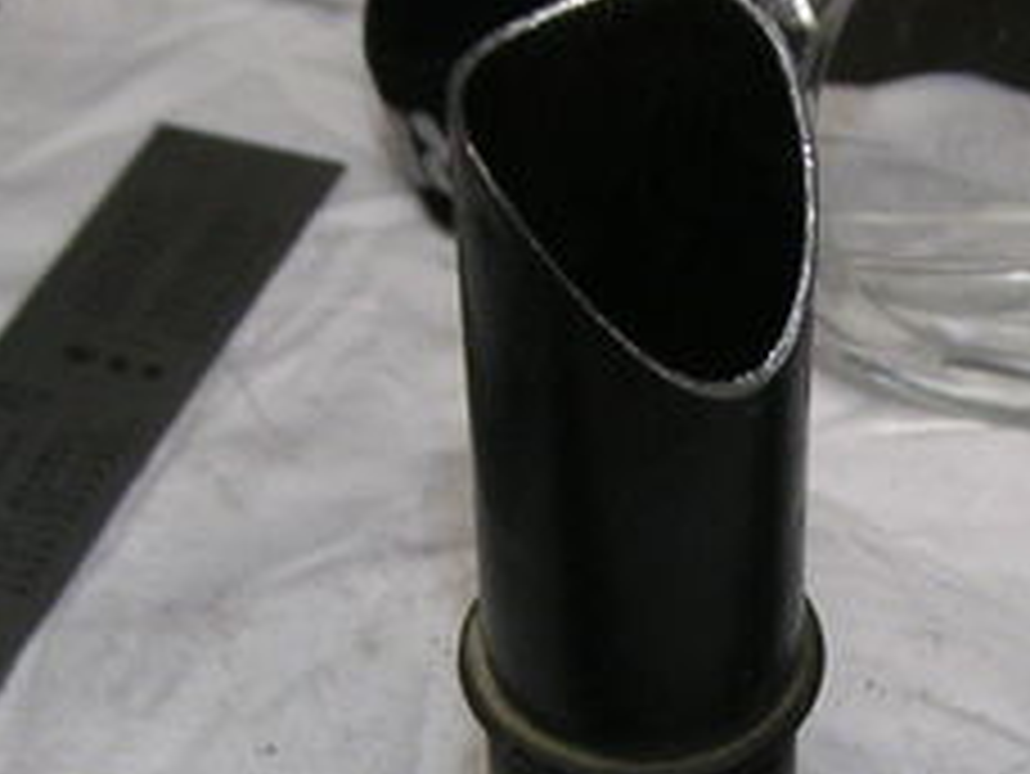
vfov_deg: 13.8
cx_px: 855
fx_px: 3156
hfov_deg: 18.3
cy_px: 742
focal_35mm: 106
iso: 100
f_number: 2.8
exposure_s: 1/45
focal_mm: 6
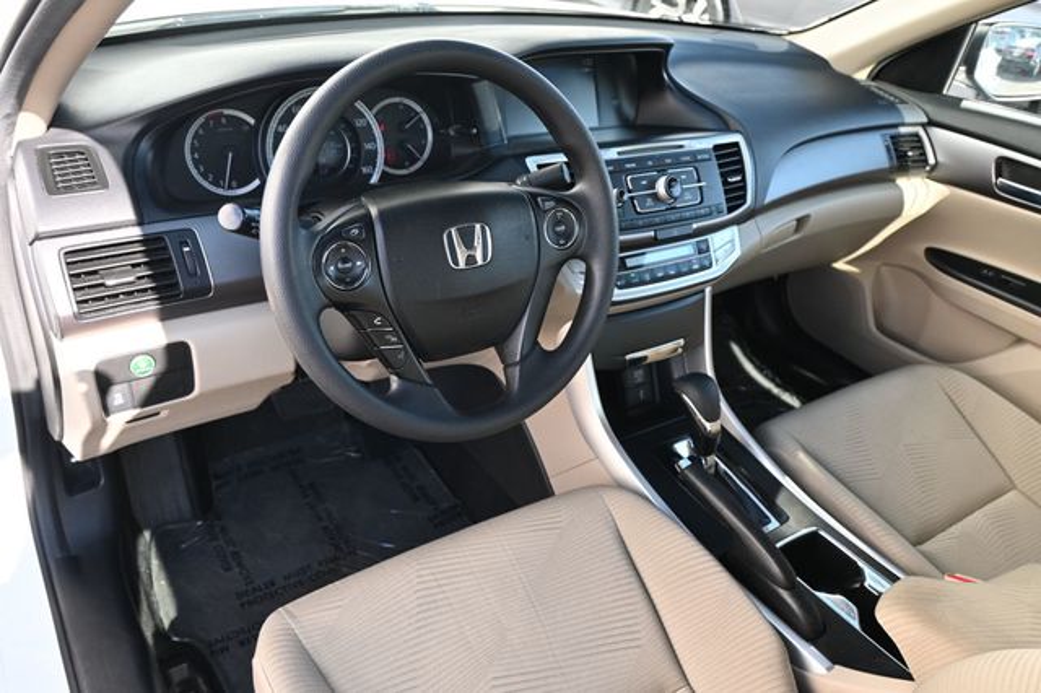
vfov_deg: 45.6
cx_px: 520
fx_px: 824
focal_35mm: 28
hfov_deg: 64.6
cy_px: 346
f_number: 3.8
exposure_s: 1/200
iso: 400
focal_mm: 19
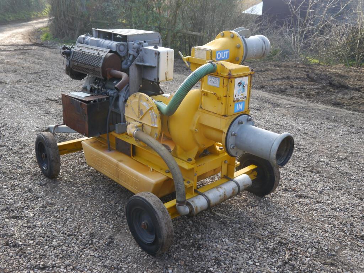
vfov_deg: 39.7
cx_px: 182
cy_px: 136
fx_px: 379
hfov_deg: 51.4
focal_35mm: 36
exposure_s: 1/125
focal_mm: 18
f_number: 5
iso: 160
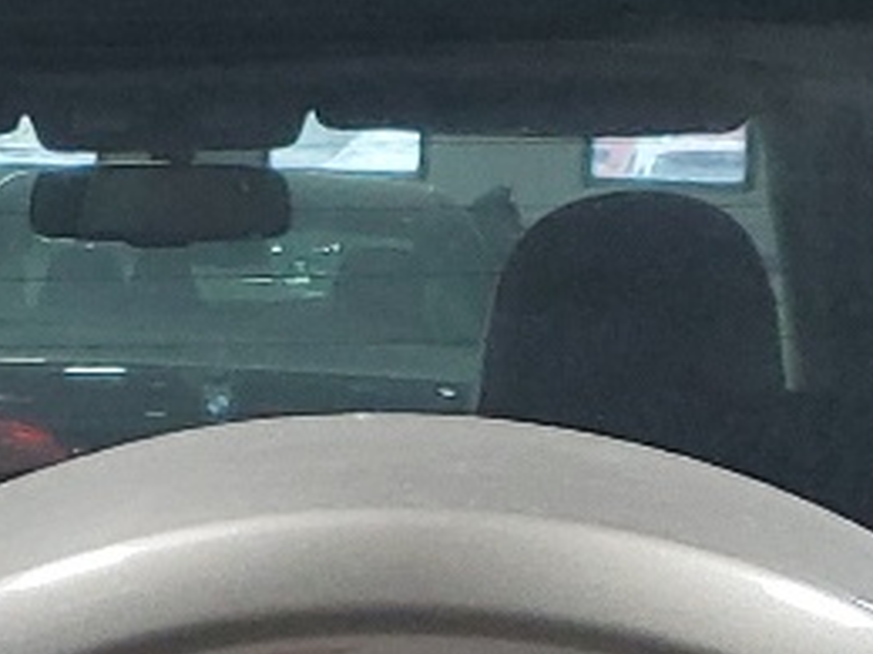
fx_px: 4035
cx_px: 10
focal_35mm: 160
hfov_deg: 12.2
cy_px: 1170
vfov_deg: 8.9
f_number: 1.5
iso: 125
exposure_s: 1/60.2
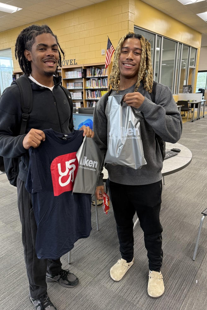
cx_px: 91
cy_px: 153
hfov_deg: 49.4
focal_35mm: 26
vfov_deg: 69.4
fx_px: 224
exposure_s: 1/60
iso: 160
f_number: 1.78
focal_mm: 6.76
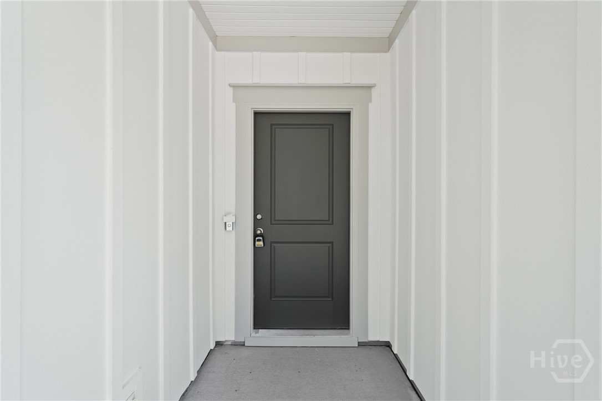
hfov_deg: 95.0
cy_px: 200
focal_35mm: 16
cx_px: 301
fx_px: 276
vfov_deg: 72.1
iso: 320
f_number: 9
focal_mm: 16.5
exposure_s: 1/50
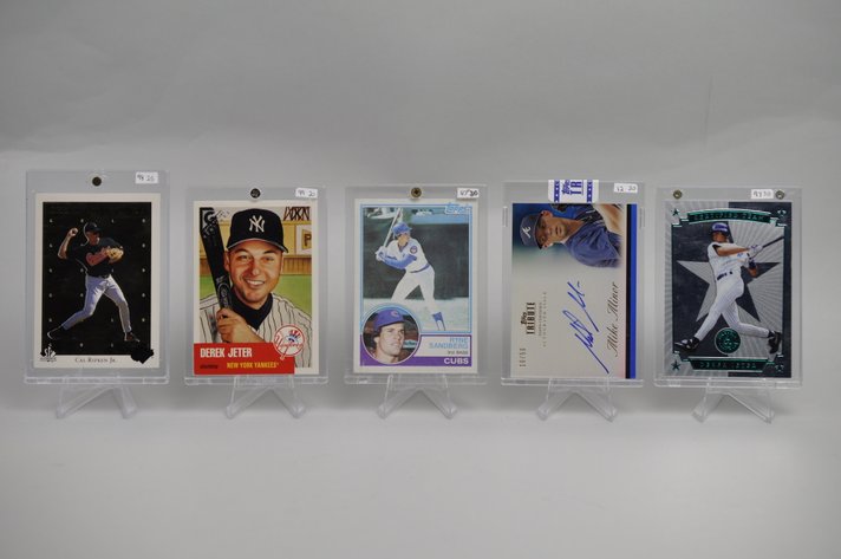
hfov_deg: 33.4
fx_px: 1400
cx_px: 420
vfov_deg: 22.6
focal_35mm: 60
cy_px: 280
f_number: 4.5
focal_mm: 40
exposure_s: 1/80
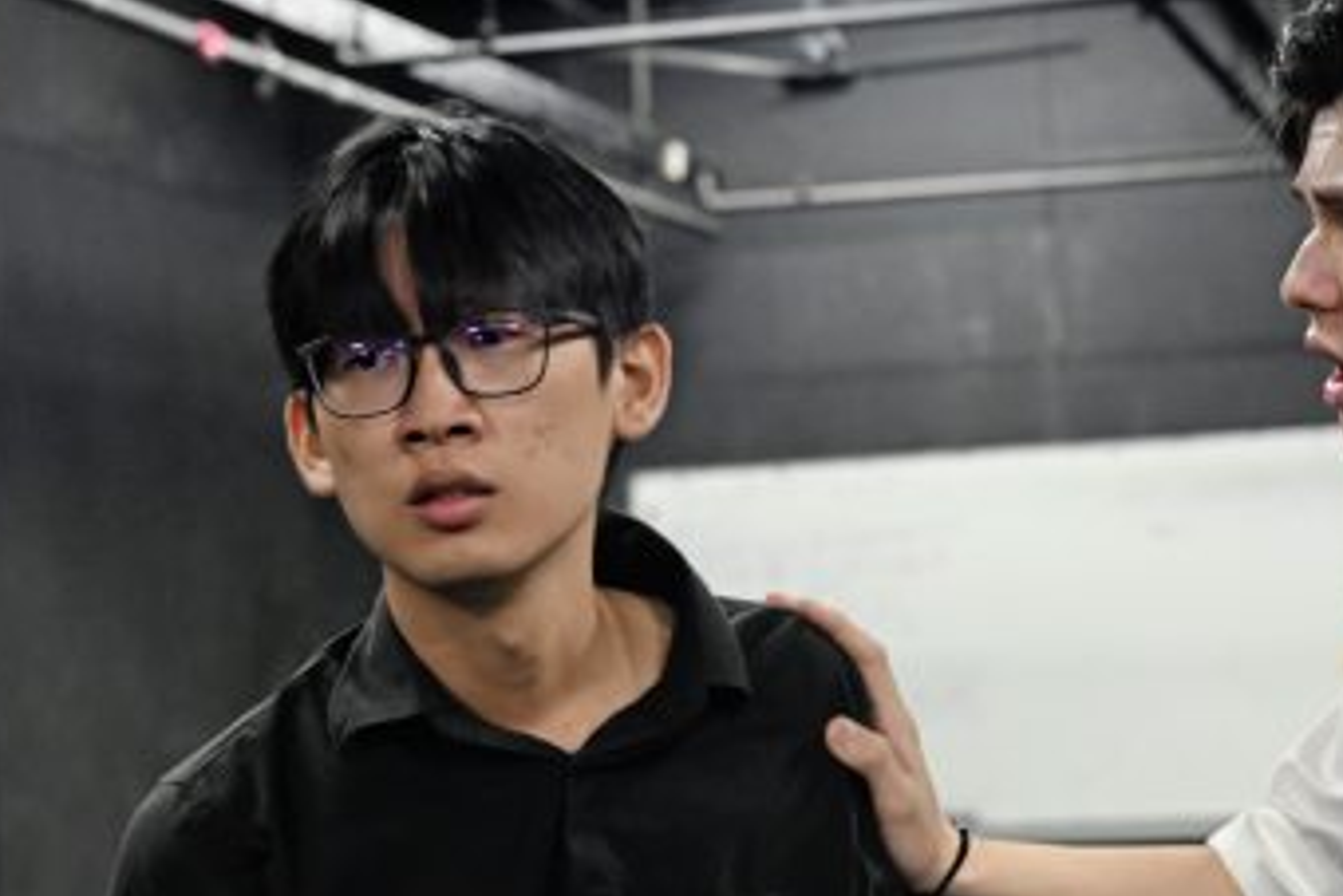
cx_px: 988
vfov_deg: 16.3
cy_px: 541
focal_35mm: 84
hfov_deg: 24.0
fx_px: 3135
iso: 3200
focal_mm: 51
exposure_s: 1/80
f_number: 4
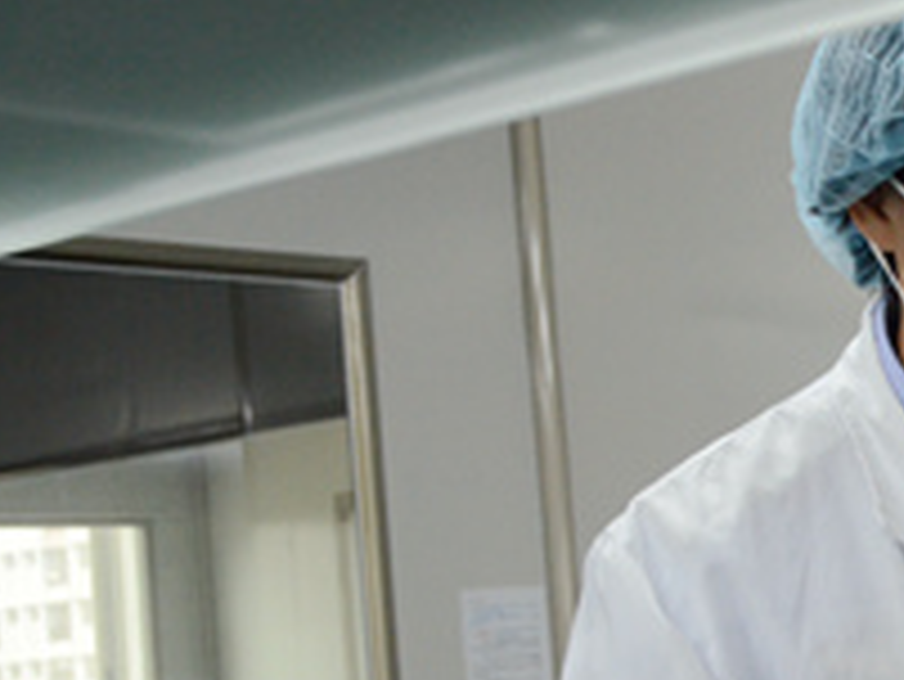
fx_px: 2613
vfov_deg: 14.8
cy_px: 408
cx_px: 1016
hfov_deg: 18.8
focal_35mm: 100
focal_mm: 28
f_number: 6.3
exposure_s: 1/60
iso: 2000
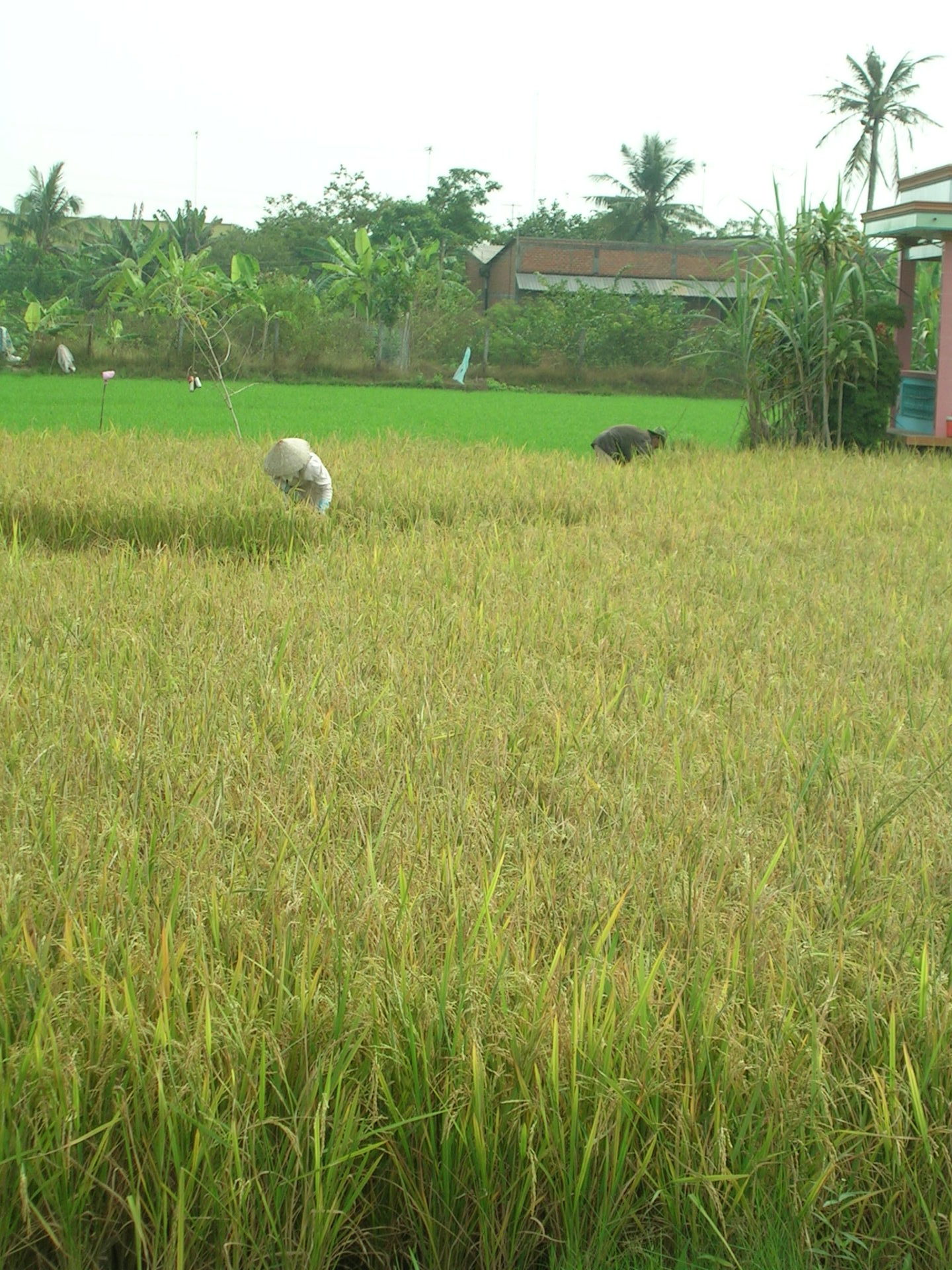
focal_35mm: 94
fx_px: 3447
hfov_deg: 15.7
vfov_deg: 20.9
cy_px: 635
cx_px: 476
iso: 50
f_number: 4.5
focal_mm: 14.2
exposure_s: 1/268
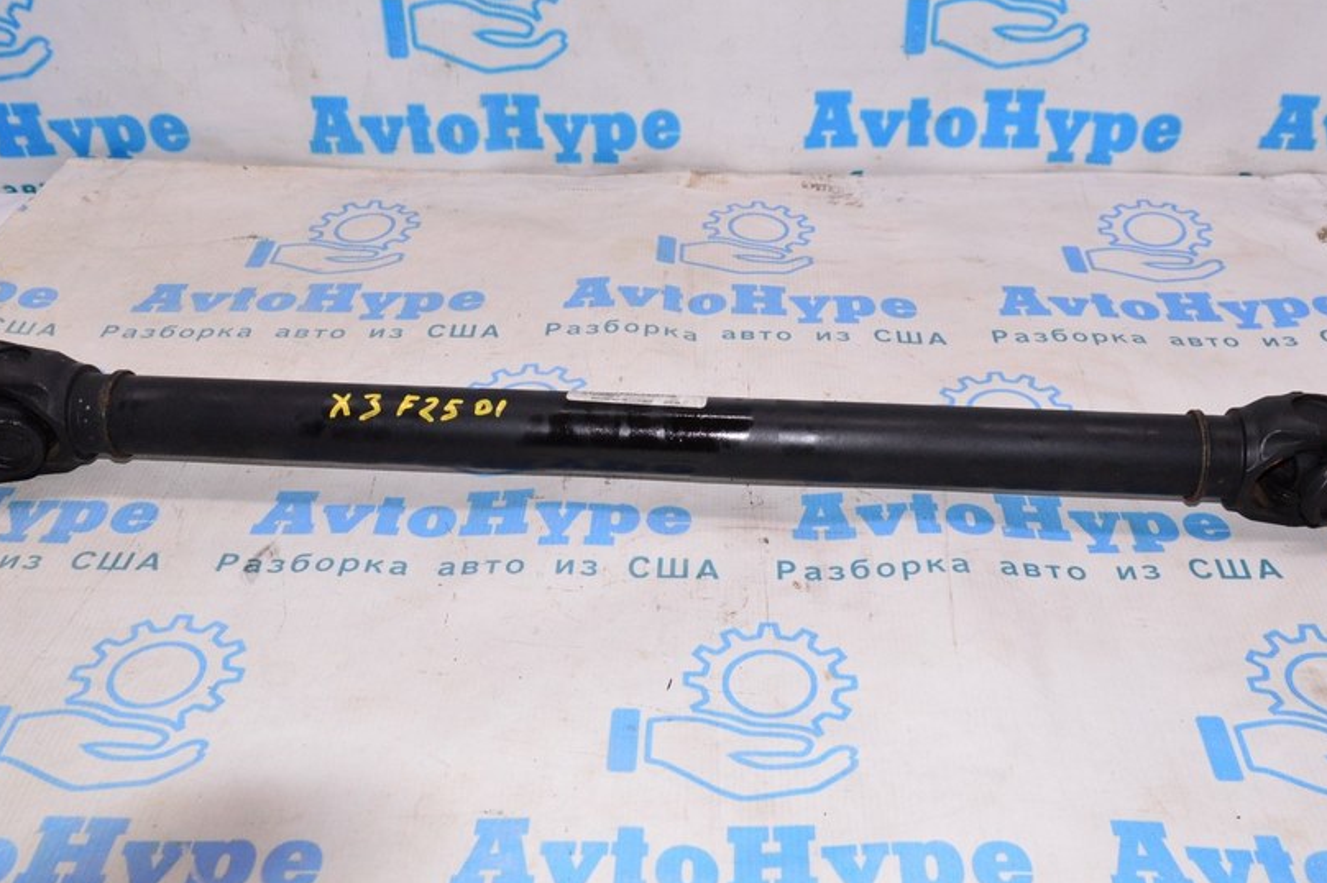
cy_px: 449
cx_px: 716
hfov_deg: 50.7
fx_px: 1400
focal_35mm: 38
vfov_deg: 35.0
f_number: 8
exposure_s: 1/200
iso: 1600
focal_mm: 20
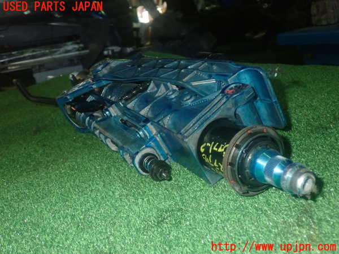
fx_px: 372
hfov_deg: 49.0
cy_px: 127
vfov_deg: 37.7
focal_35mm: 38
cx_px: 170
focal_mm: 6.83
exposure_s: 1/40
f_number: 8
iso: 800
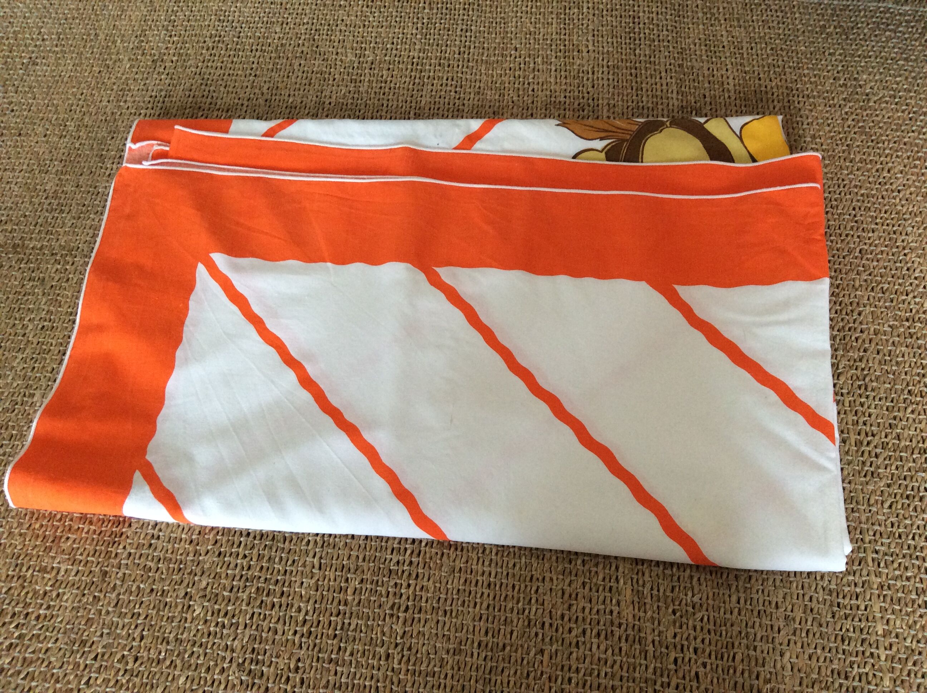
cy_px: 346
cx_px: 464
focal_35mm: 32
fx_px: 856
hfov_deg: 56.9
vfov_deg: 44.1
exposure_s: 1/25
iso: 160
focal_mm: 3.3
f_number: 2.4
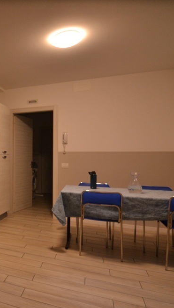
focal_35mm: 27
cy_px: 154
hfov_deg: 34.5
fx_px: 225
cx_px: -31
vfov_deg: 69.1
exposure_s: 1/60
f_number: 2.8
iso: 720
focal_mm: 11.5
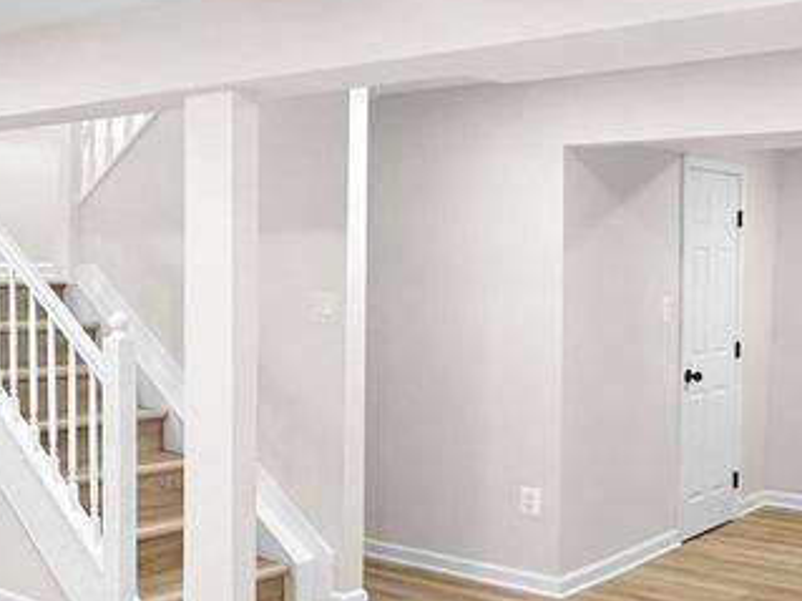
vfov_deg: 29.9
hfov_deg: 39.1
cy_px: 606
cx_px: 80
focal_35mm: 45
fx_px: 1042
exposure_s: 1/60
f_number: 2.2
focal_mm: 2.22
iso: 250
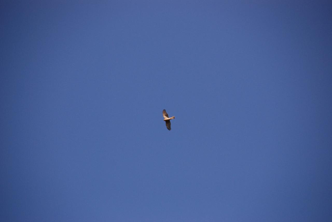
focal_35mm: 300
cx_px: 166
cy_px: 111
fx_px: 2769
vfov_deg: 4.6
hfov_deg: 6.9
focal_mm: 200
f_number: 5.6
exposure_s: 1/1500
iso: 500
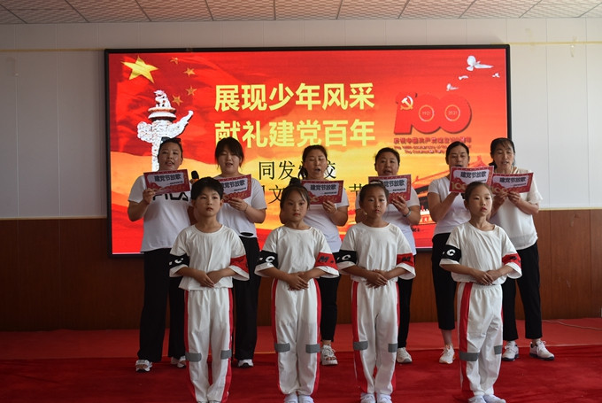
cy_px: 202
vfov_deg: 26.5
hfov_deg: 38.8
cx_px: 301
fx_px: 854
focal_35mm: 51
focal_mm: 34
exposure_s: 1/100
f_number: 5
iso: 400
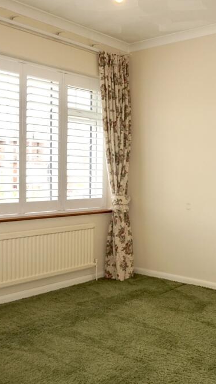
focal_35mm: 41
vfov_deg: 49.6
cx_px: 139
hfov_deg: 29.0
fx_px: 416
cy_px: 192
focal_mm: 17
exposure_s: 1/160
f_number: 6.3
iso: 400
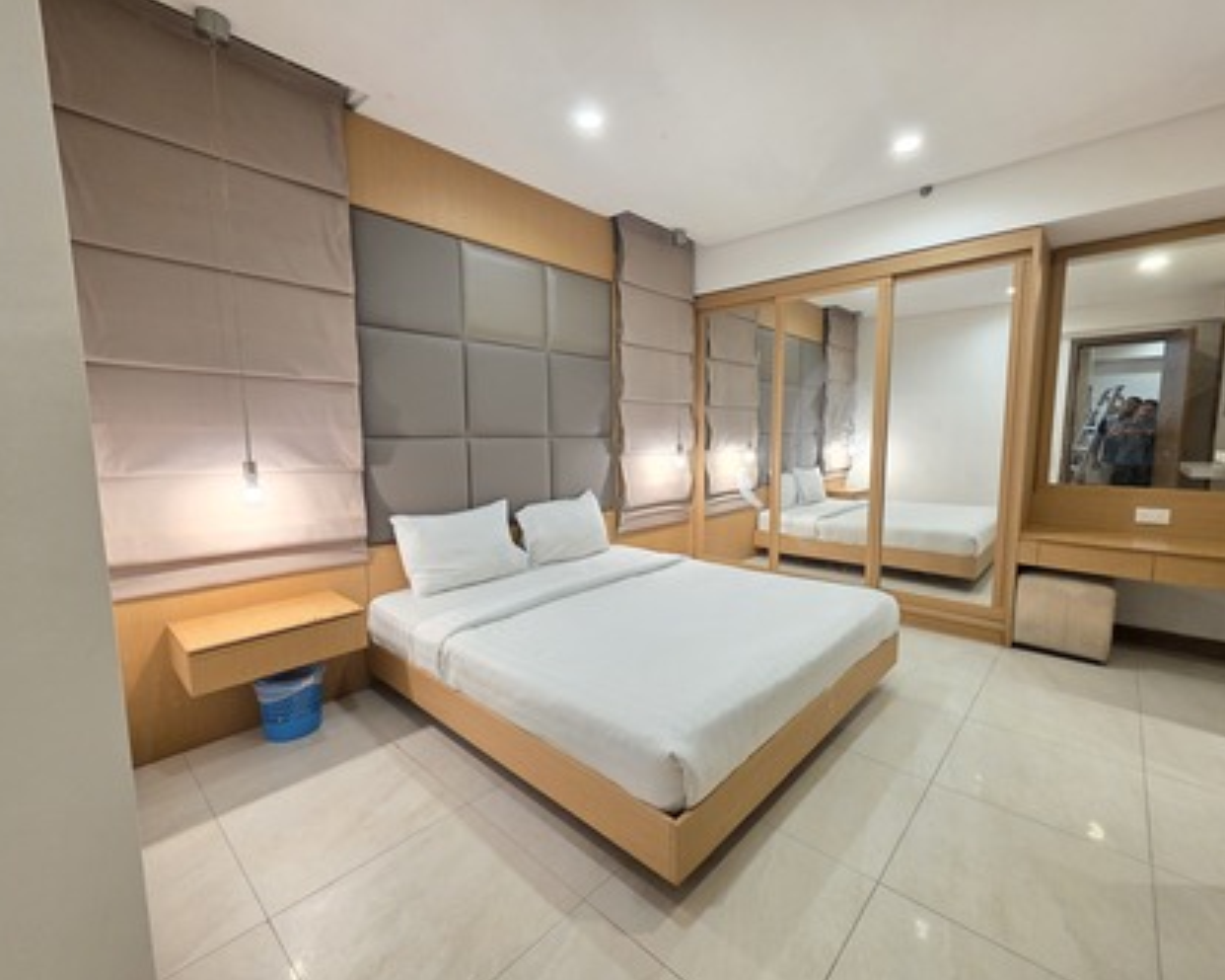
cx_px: 647
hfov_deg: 100.6
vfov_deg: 87.9
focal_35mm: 14
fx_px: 507
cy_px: 505
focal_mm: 2.2
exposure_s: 1/50
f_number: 1.9
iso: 400
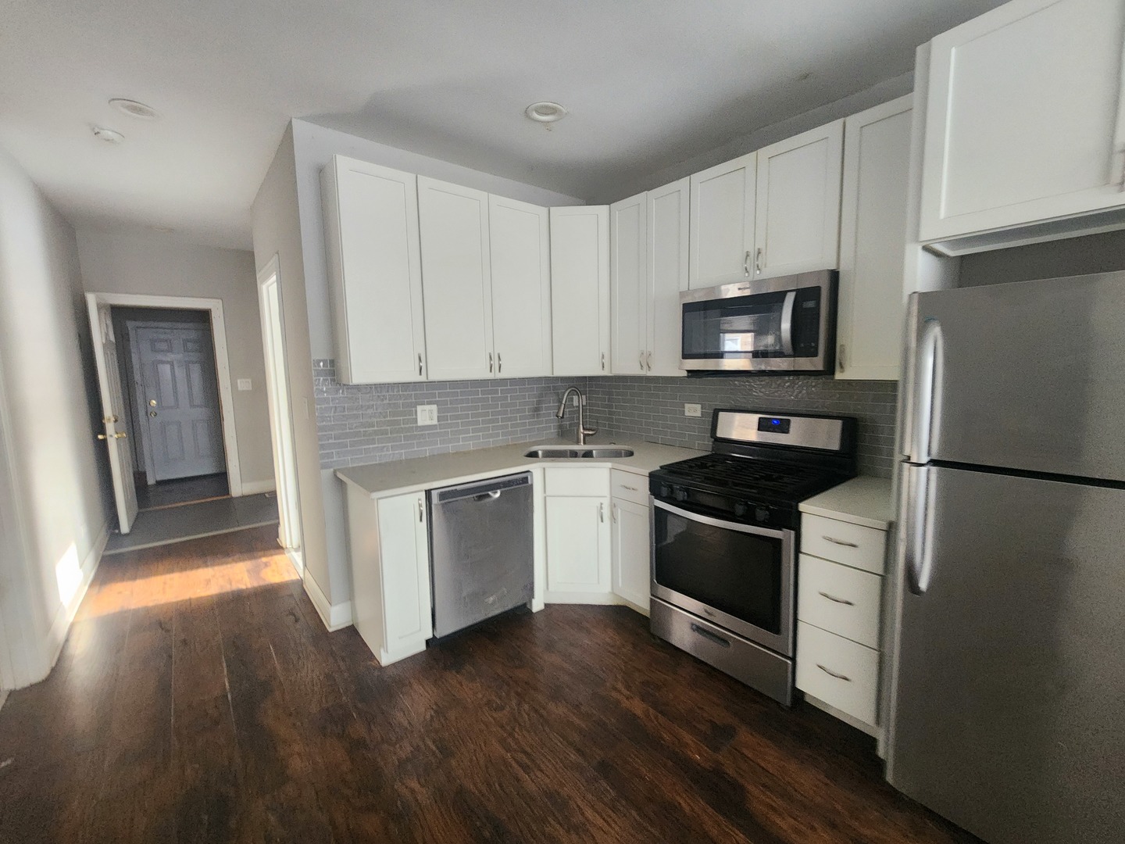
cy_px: 422
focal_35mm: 13
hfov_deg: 106.2
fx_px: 422
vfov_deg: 89.9
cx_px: 562
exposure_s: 1/60
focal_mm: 2.2
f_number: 2.2
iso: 400
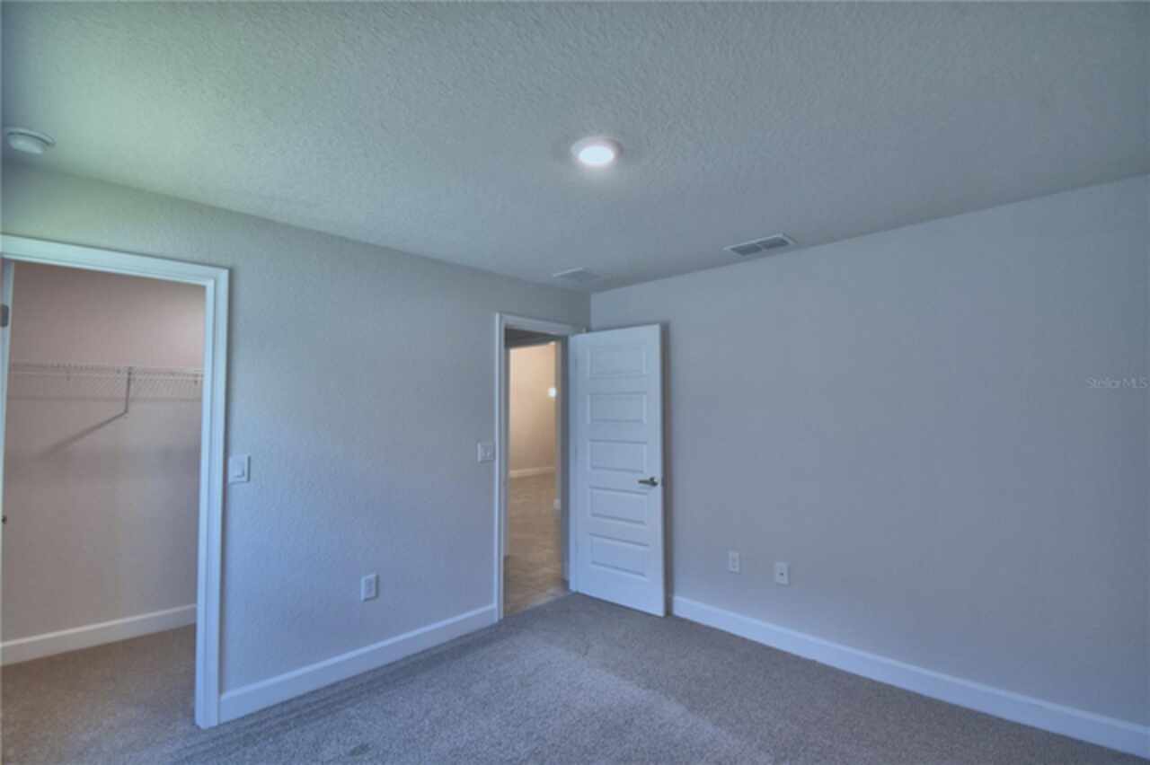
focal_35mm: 15
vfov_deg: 77.3
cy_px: 382
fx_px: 479
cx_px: 575
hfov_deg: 100.4
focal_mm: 10
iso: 400
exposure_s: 1/50
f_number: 4.5
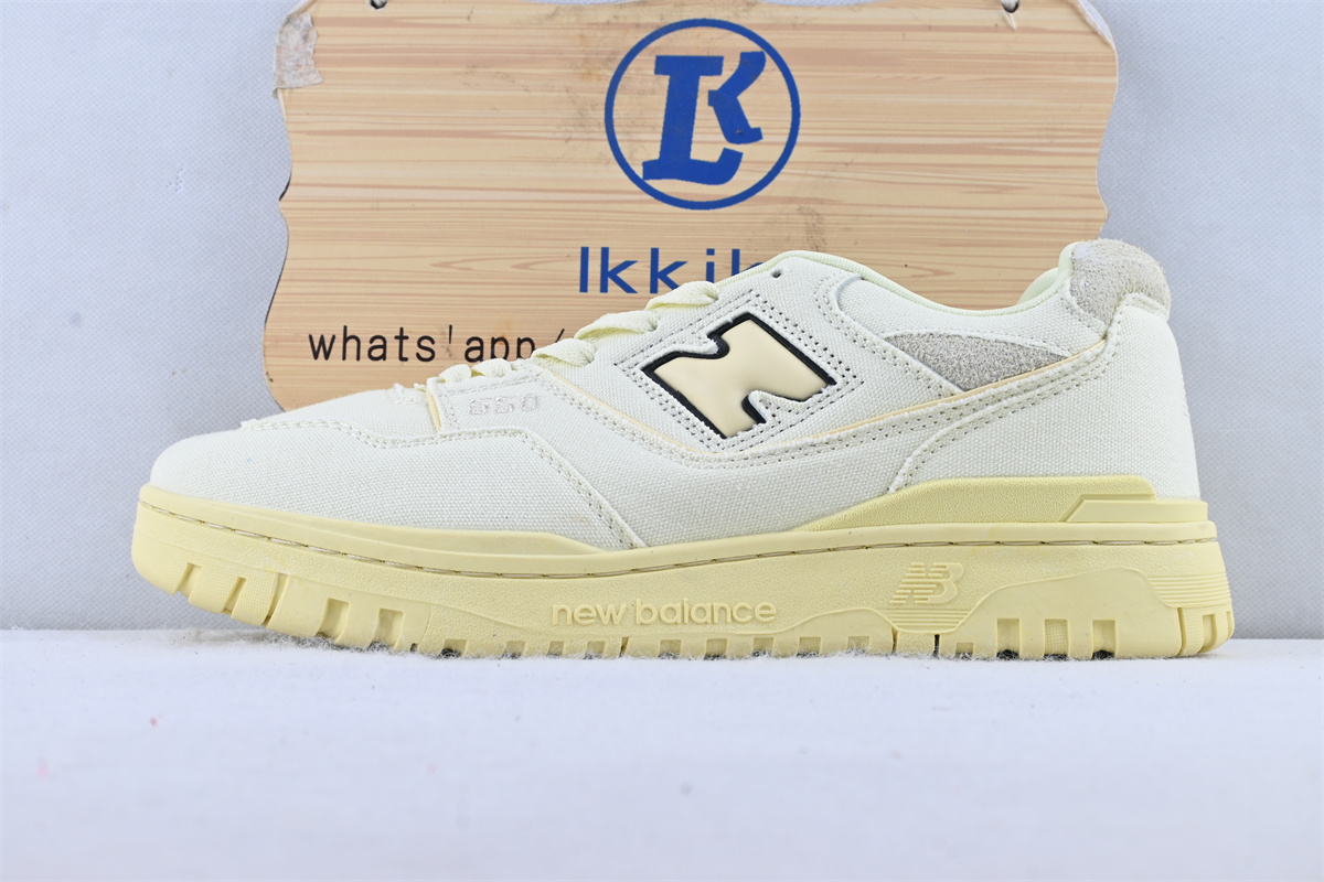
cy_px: 441
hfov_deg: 40.5
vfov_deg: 27.7
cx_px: 662
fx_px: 1793
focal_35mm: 49
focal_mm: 32.5
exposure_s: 1/15
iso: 100
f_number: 10
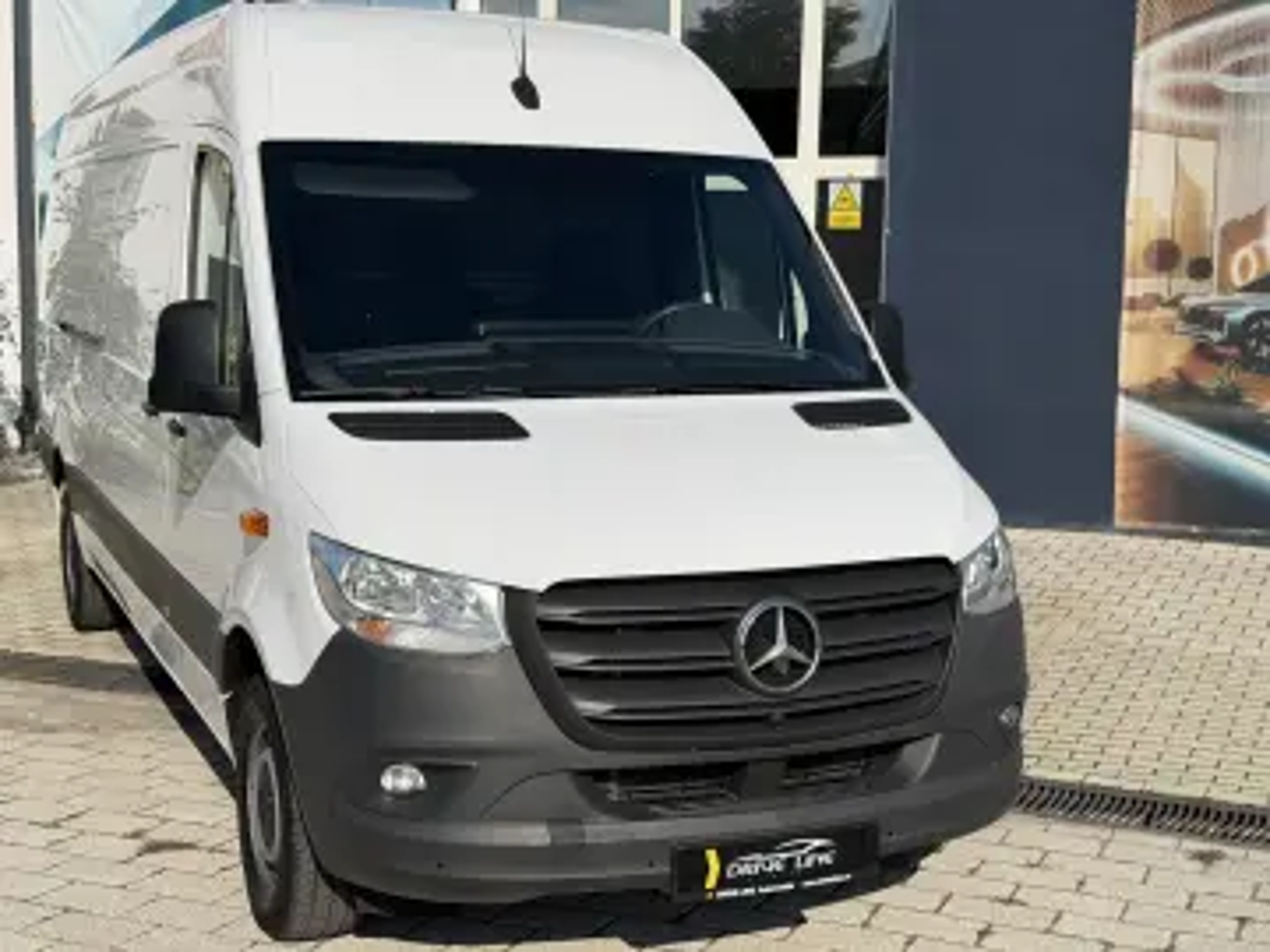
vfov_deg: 30.3
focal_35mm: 48
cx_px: 635
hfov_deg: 39.7
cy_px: 476
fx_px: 1761
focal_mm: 6.76
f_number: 1.78
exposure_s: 1/13333
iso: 80
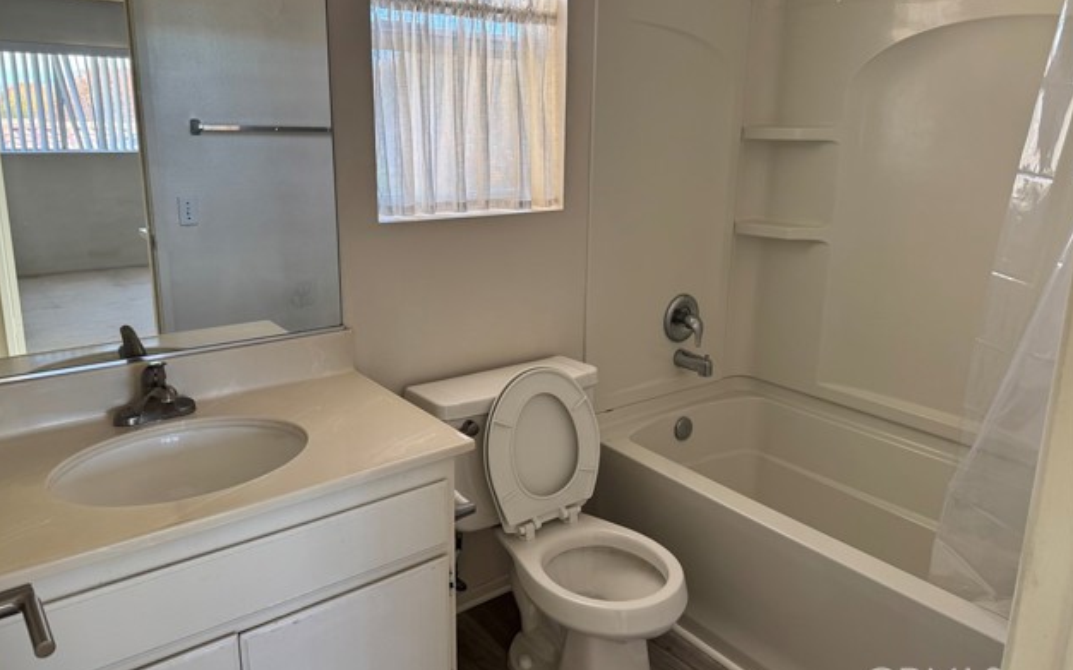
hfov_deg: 70.4
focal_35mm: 26
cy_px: 296
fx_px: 760
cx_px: 531
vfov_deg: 47.5
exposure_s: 1/121
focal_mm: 6.76
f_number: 1.78
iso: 125
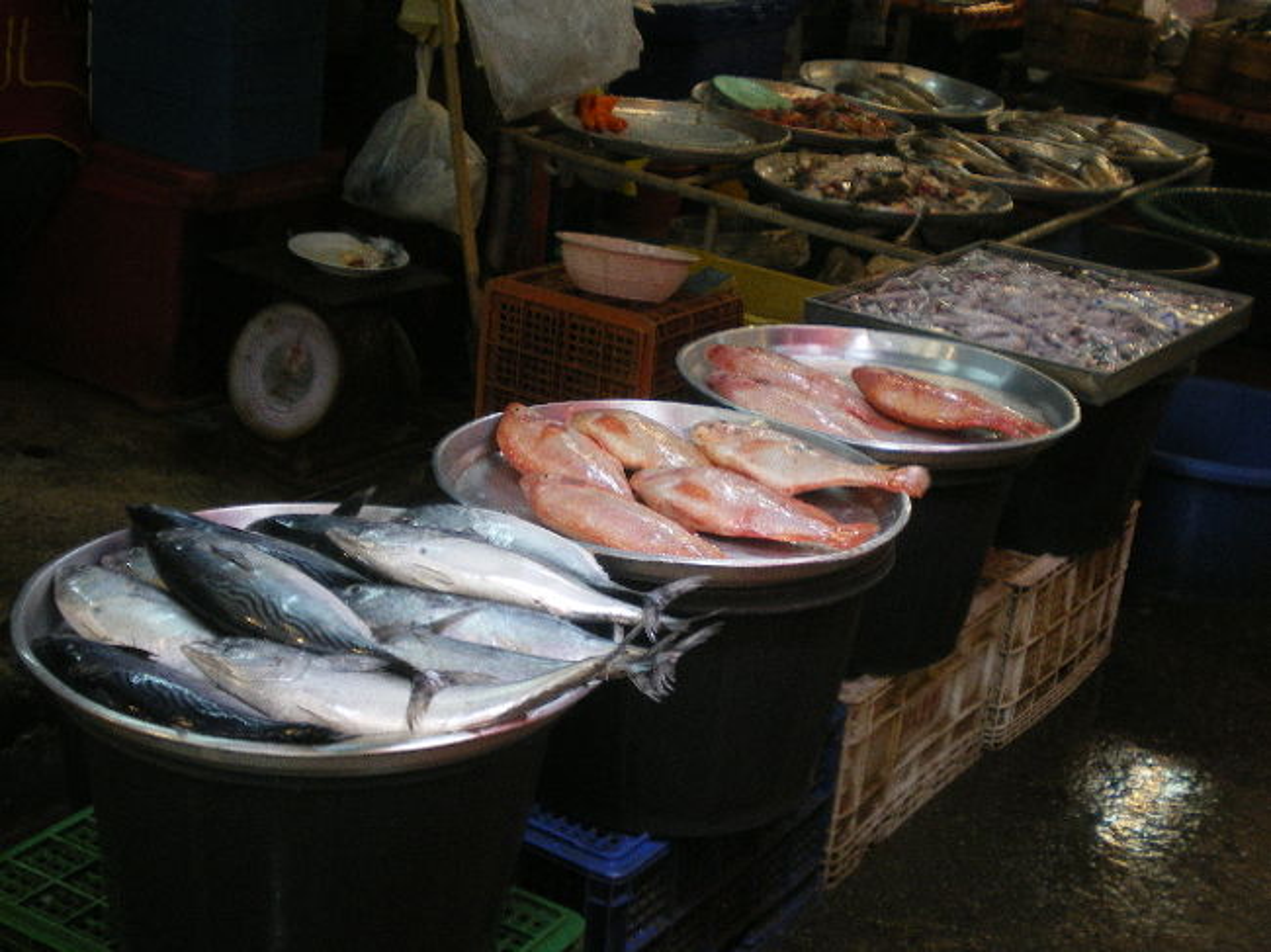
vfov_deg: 27.5
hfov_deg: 36.2
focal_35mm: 53
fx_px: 1945
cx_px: 636
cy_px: 476
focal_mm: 9.3
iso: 320
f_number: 3.9
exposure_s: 1/80
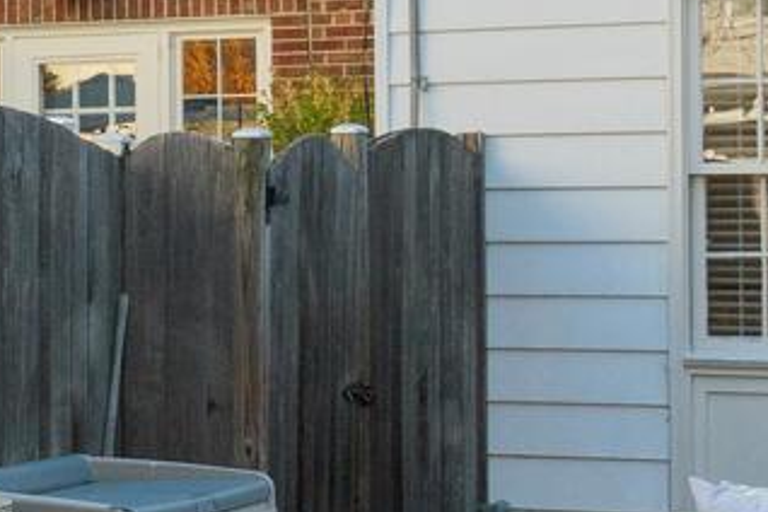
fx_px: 3157
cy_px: 101
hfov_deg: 12.3
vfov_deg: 9.2
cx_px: -770
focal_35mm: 148
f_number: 8
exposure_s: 1/800
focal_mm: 23
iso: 1250
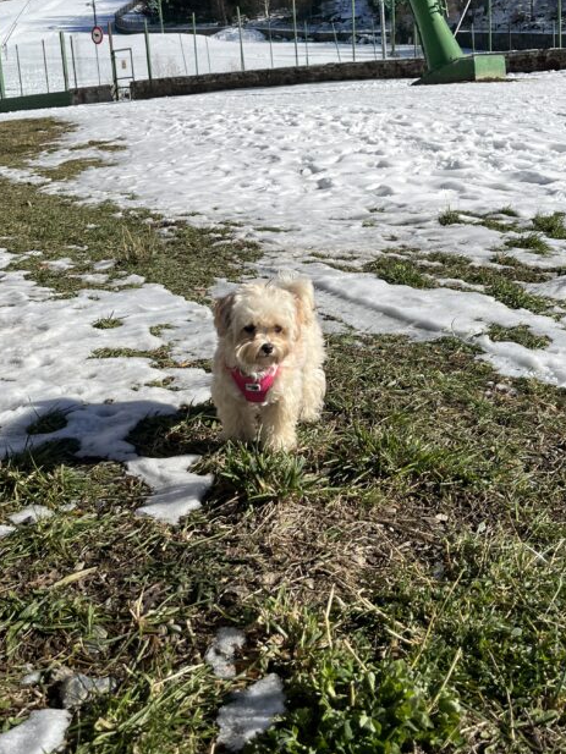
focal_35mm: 39
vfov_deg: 47.0
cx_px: 297
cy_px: 247
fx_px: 850
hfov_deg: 36.8
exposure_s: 1/5848
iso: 50
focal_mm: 5.1
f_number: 1.6
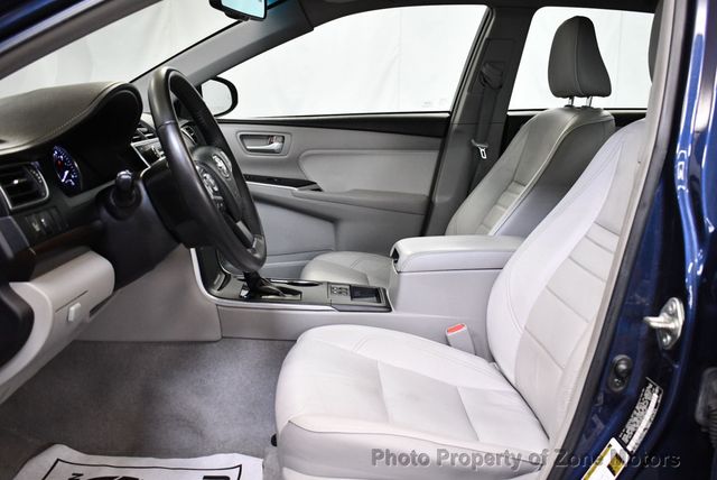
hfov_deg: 53.1
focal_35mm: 36
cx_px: 358
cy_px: 240
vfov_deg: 36.9
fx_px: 718
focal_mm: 18
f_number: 3.5
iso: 1600
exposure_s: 1/125
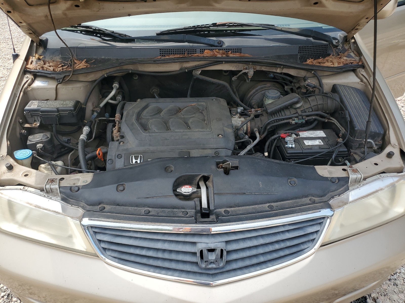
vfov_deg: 53.1
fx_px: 304
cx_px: 202
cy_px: 152
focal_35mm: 26
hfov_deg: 67.3
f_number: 1.5
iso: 50
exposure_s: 1/1111
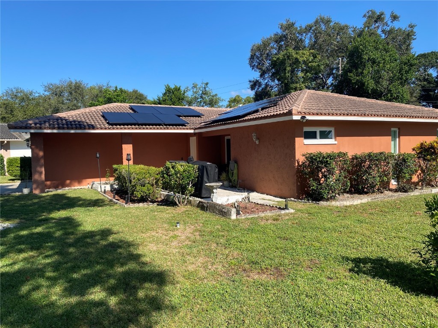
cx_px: 219
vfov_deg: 53.1
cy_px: 164
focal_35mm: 26
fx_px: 329
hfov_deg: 67.3
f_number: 1.8
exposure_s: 1/1961
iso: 32
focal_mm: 4.25
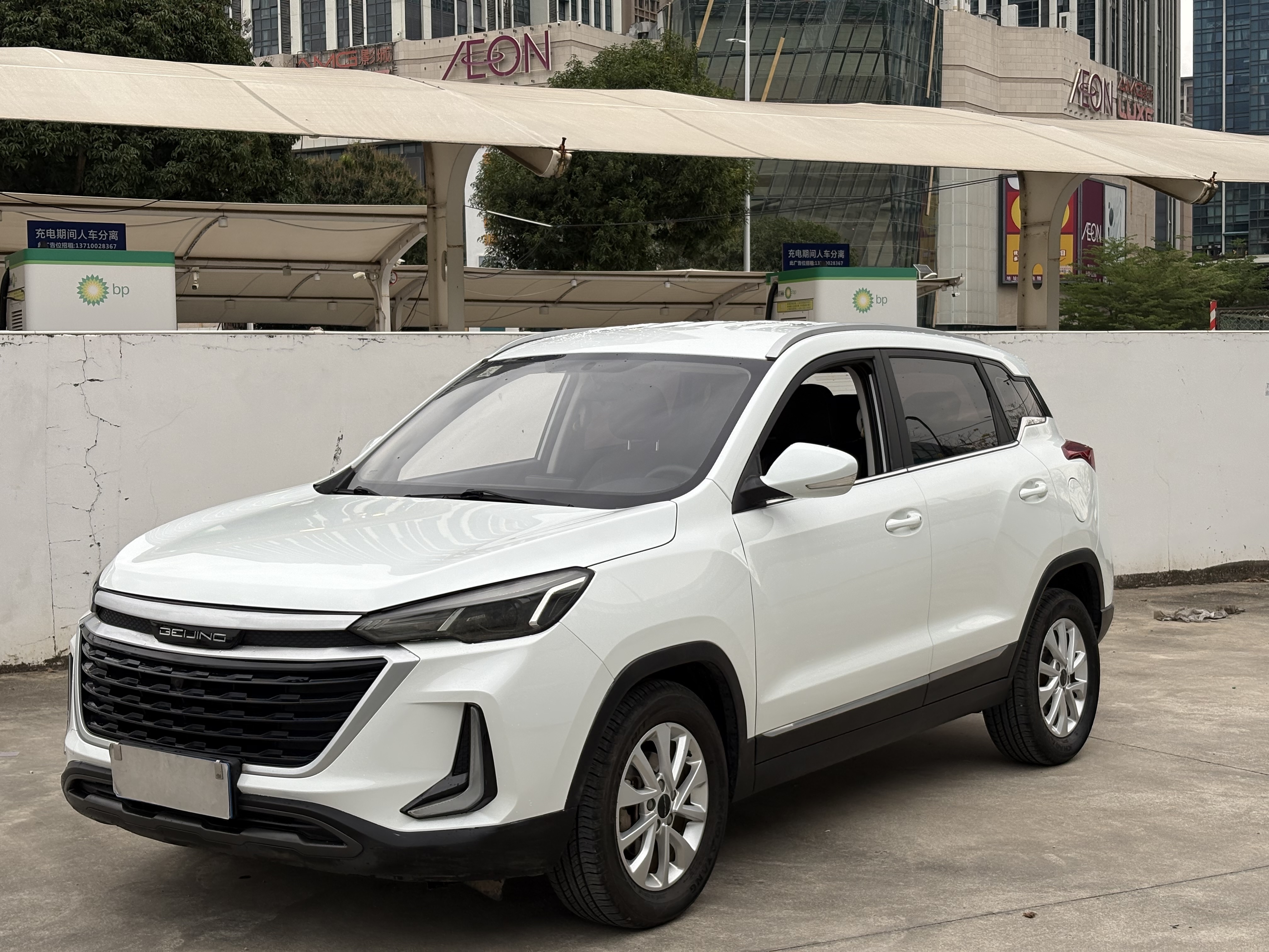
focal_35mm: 52
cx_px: 634
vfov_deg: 28.0
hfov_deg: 36.8
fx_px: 1906
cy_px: 476
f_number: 1.6
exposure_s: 1/441
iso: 32
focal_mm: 5.96
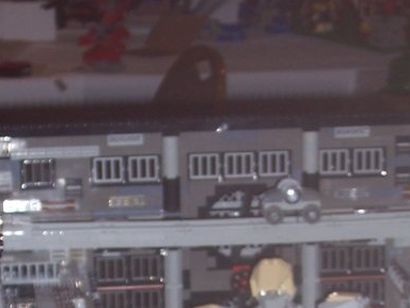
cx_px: 280
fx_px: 2085
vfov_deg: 8.3
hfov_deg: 11.2
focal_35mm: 176
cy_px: 414
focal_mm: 10.8
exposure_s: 1/90
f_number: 4
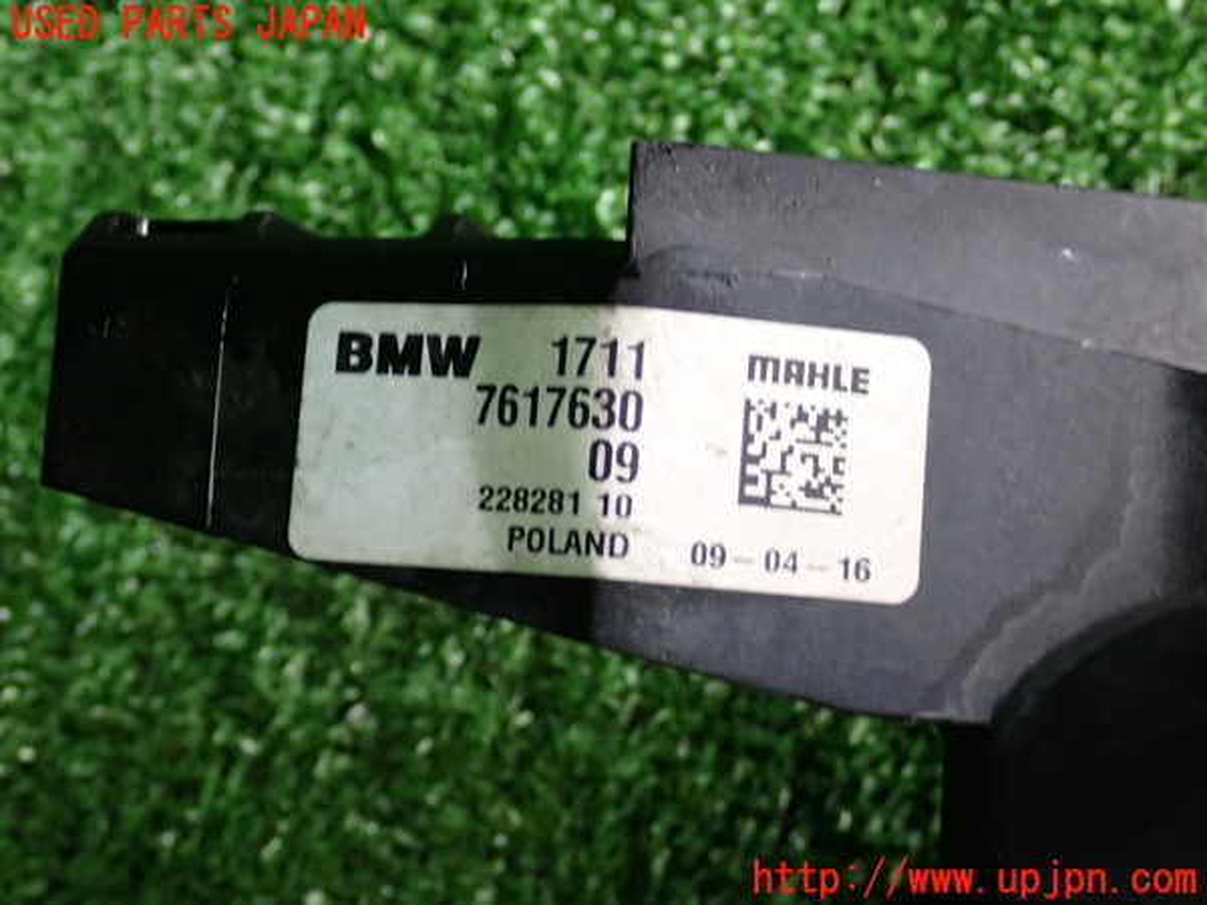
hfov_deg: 35.5
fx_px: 1883
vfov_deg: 27.0
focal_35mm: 54
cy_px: 452
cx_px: 604
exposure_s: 1/50
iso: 320
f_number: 3.3
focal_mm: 9.65
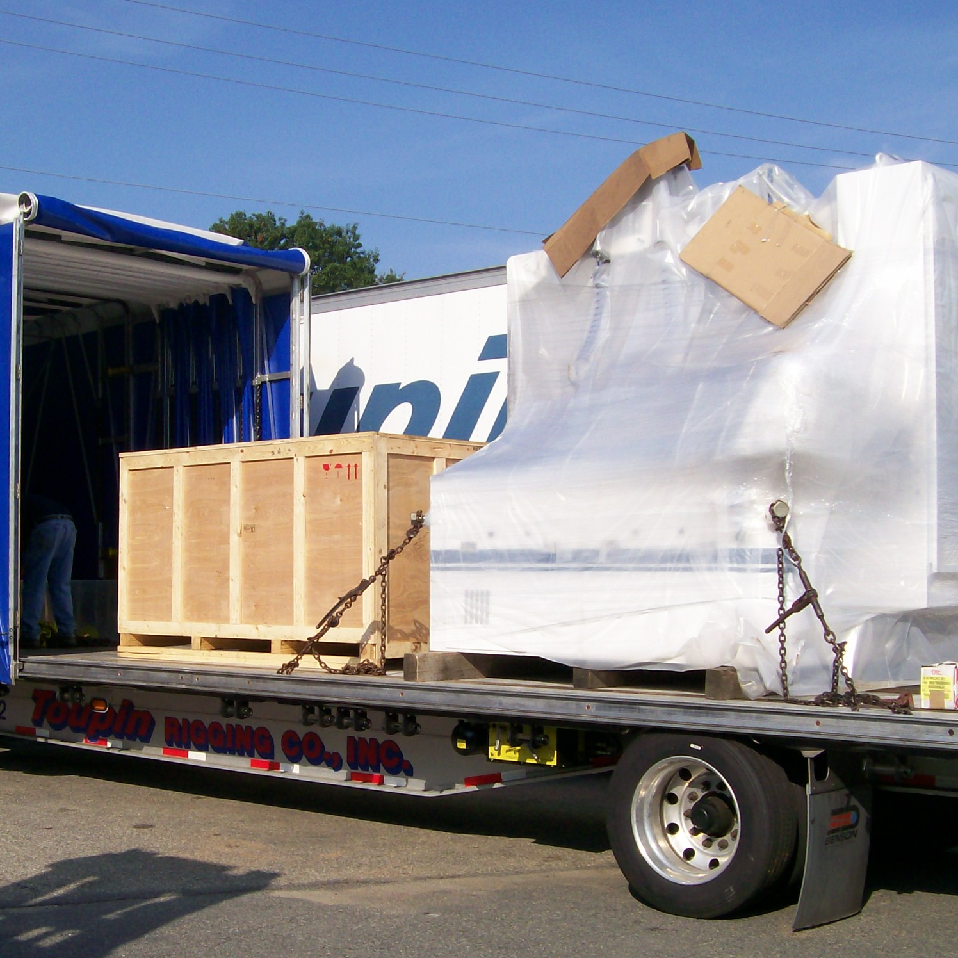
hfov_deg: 34.5
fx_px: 1534
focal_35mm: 49
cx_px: 346
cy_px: 535
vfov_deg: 34.6
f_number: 4.8
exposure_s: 1/740
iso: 80
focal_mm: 6
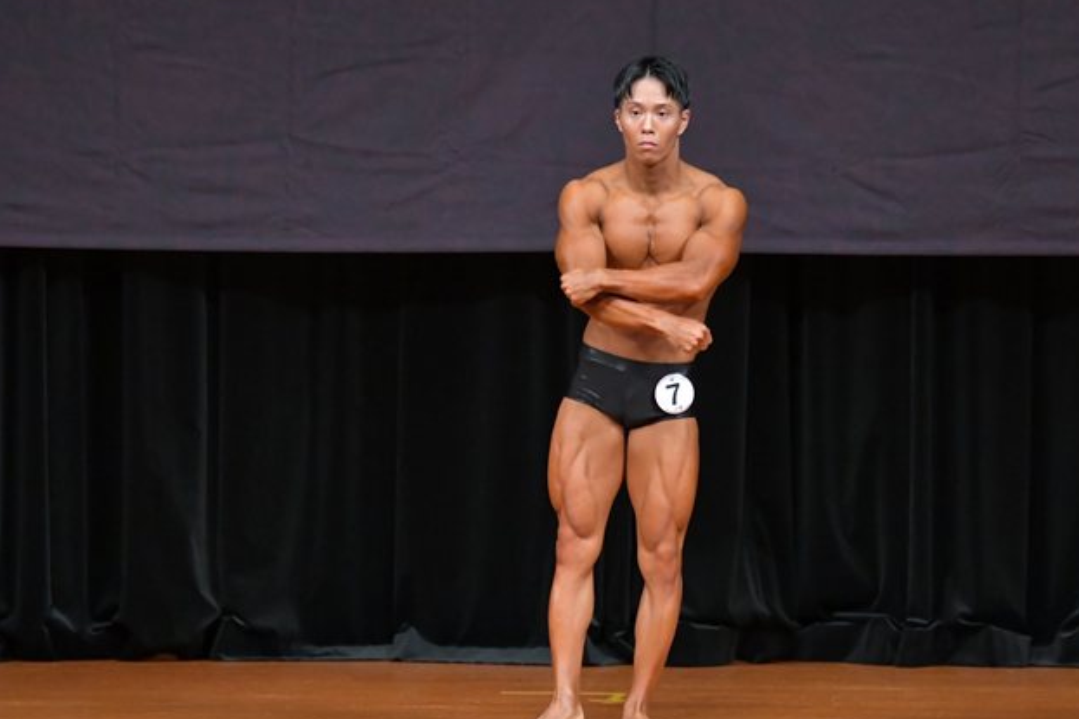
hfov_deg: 6.1
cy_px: 400
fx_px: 10067
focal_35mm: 336
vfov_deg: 4.1
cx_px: 555
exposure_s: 1/400
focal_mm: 180
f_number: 5.6
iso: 5000
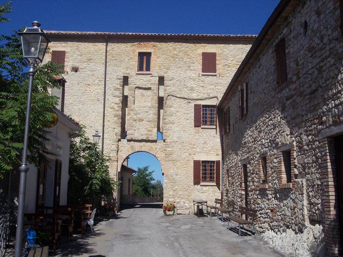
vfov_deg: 37.7
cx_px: 172
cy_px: 128
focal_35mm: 38
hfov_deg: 49.0
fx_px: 376
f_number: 4.8
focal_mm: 8
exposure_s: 1/1000
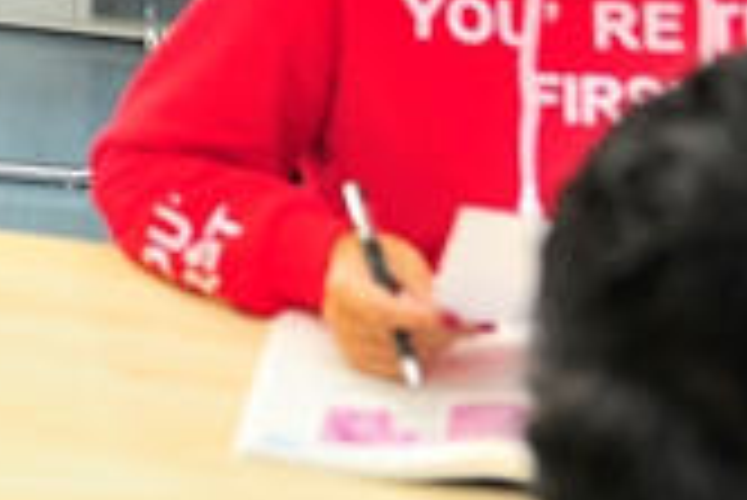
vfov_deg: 9.7
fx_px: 2845
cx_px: -414
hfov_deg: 13.9
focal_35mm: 137
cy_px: -315
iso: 800
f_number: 4
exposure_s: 1/125
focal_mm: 38
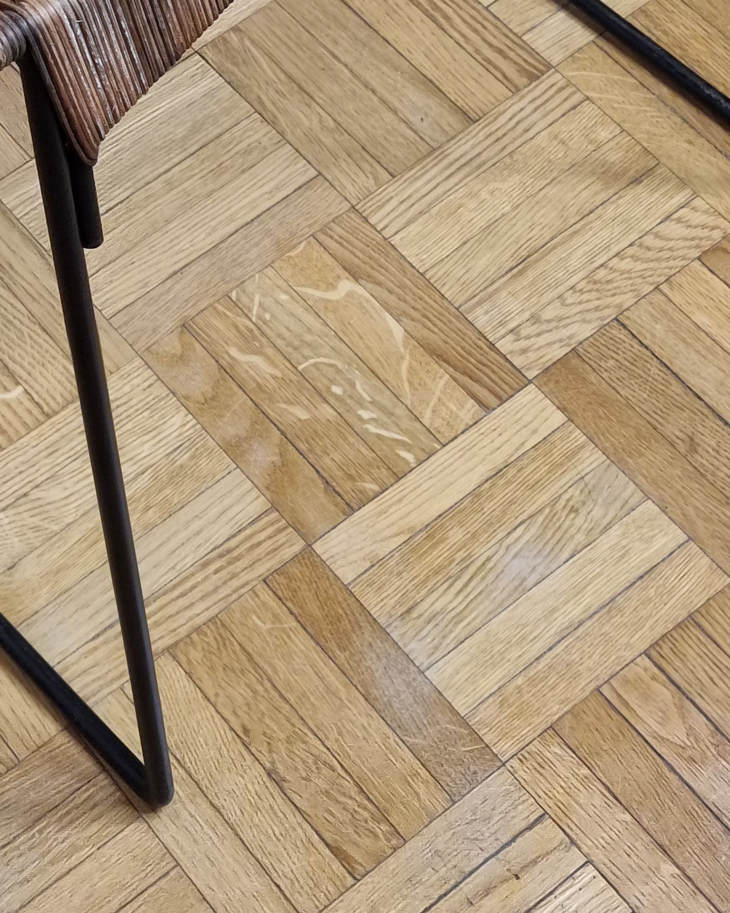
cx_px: 189
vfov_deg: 32.8
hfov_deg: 28.7
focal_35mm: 52
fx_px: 1405
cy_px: -21
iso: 250
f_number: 1.8
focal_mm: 5.4
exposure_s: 1/100
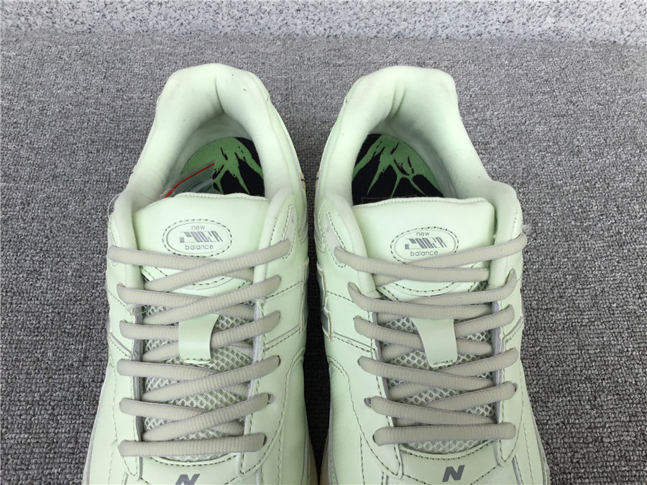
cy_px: 242
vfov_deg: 45.4
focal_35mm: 31
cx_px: 324
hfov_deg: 58.4
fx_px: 579
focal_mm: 3.3
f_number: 2.4
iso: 25
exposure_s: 1/488
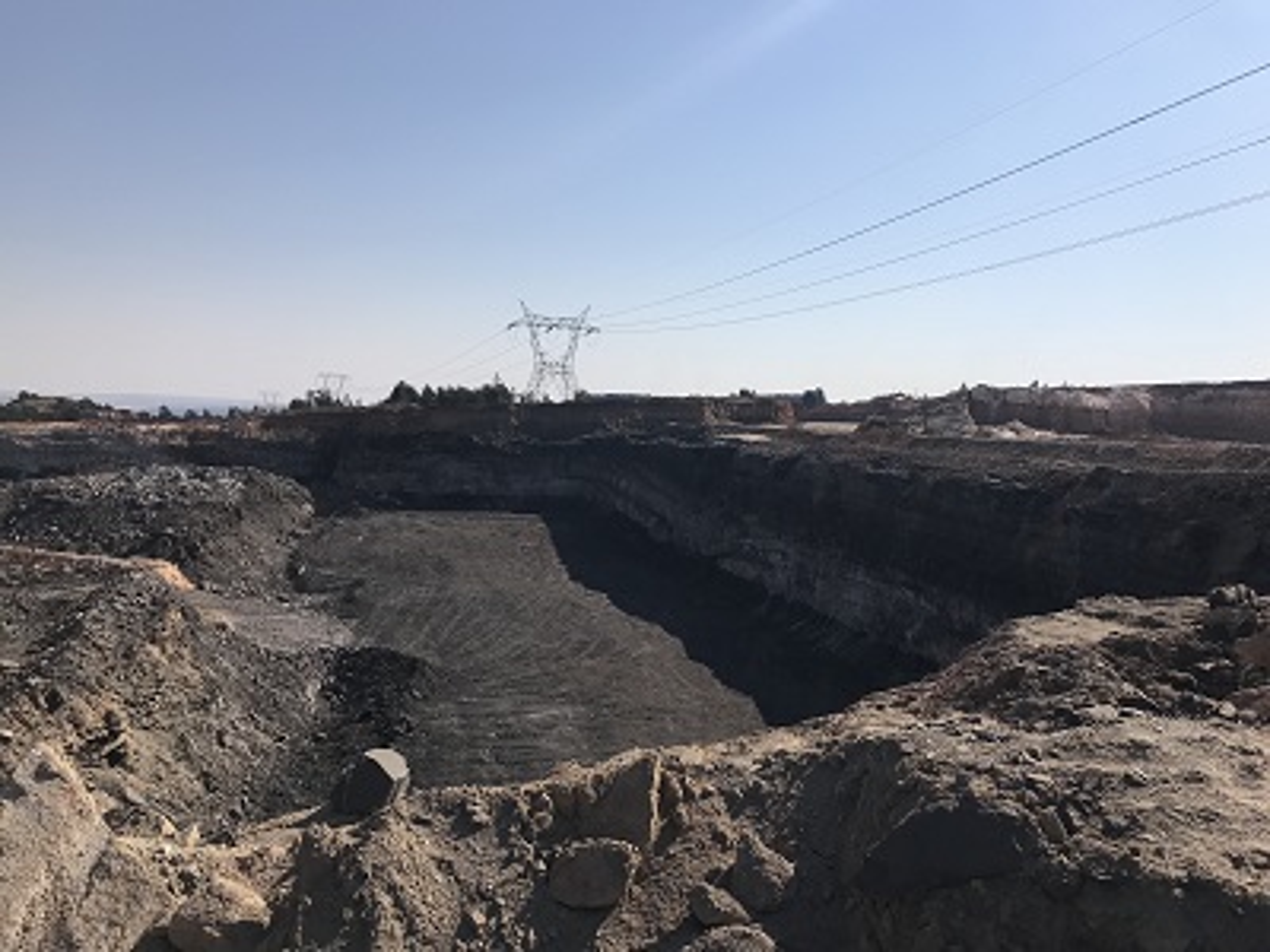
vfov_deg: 49.7
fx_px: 1027
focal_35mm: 28
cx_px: 635
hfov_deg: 63.4
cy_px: 476
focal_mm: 3.99
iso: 20
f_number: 1.8
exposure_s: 1/4566
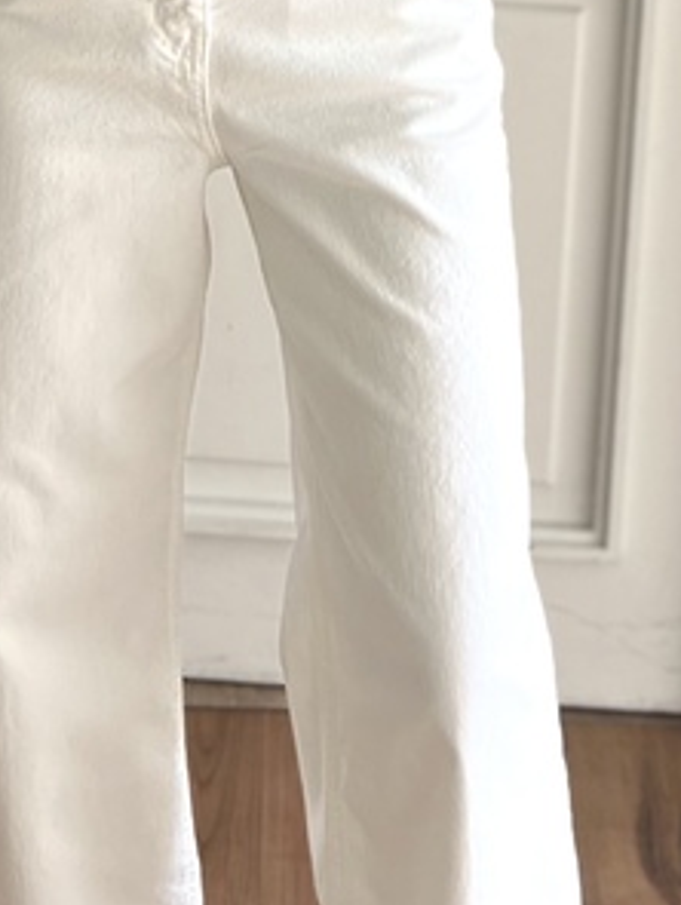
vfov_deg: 20.5
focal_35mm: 88
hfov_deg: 16.8
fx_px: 2303
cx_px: 368
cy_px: -230
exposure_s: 1/122
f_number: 1.6
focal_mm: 5.1
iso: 50
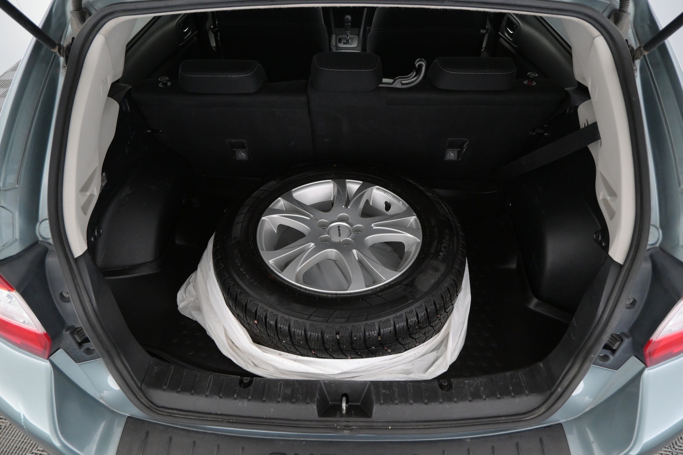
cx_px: 342
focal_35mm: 24
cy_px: 228
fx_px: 455
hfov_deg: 73.7
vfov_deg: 53.1
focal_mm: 16
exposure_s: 1/60
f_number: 4
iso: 2500
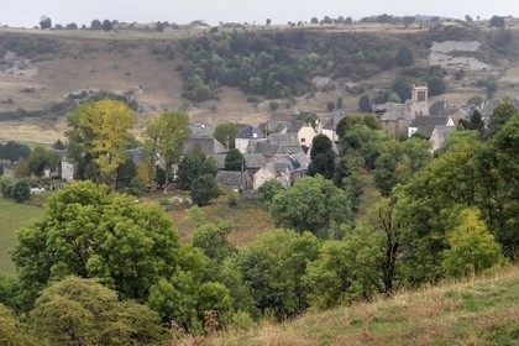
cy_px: 173
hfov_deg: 28.8
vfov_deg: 19.5
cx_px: 260
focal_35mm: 70
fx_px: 1009
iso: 400
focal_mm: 70
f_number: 8
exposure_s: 1/100
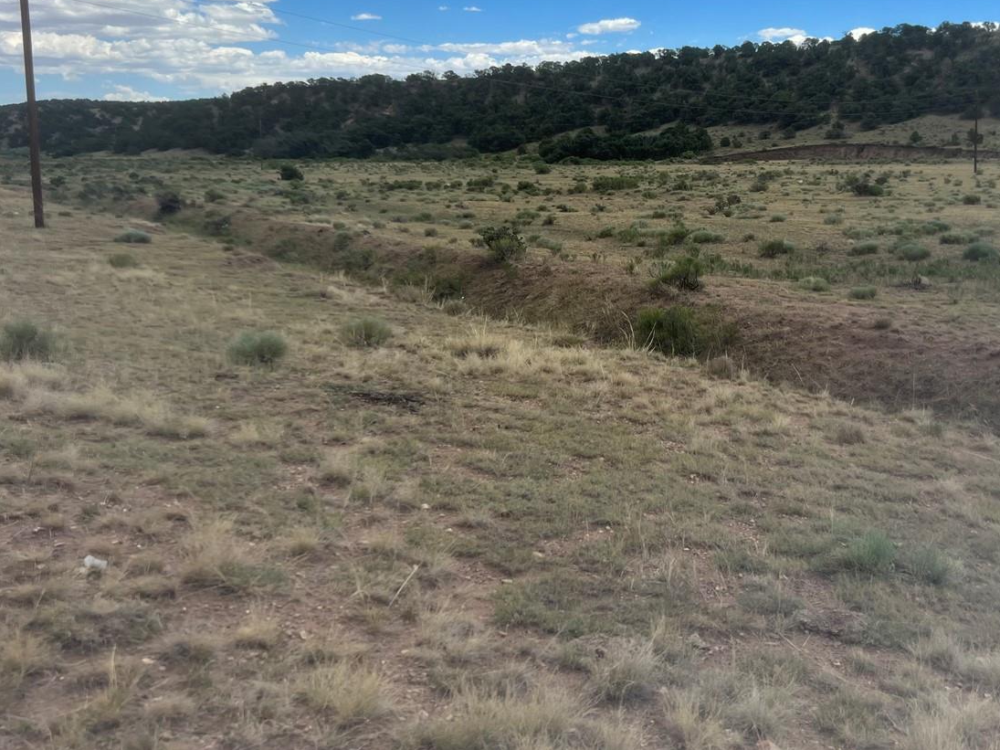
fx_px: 1098
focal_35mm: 38
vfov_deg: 37.3
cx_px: 612
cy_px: 242
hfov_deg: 48.6
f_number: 1.5
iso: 50
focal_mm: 5.7
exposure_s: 1/3356
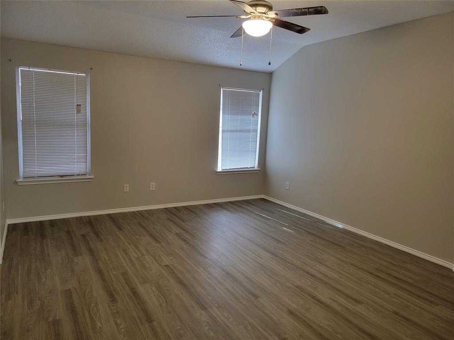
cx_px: 227
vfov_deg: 53.1
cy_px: 170
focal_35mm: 26
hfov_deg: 67.3
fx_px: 341
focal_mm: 5.4
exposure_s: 1/40
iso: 400
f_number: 1.8
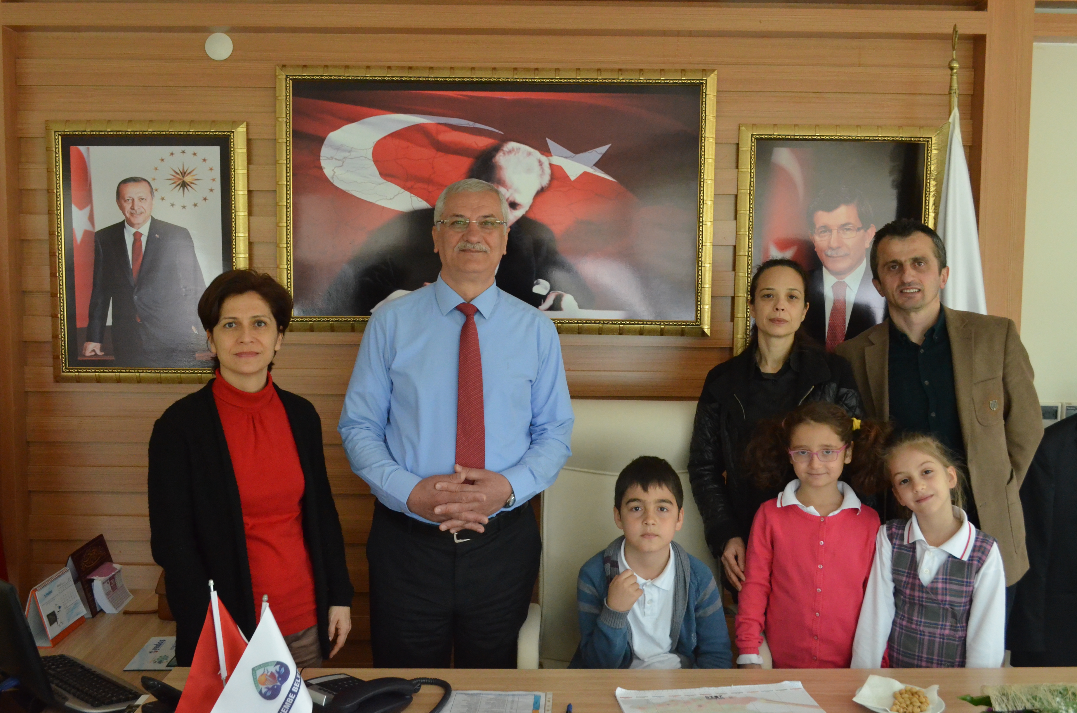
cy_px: 356
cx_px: 538
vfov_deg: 39.8
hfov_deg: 57.3
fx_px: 985
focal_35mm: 33
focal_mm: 22
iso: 3200
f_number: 5.6
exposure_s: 1/125
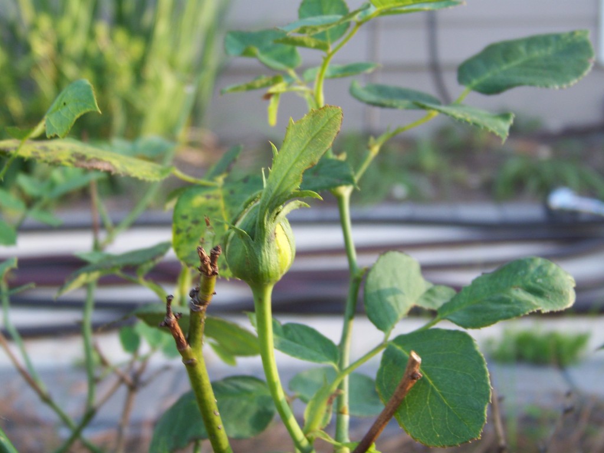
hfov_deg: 31.2
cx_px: 302
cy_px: 226
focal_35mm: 62
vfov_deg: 23.7
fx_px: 1082
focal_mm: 10.5
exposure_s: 1/60
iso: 64
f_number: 3.2
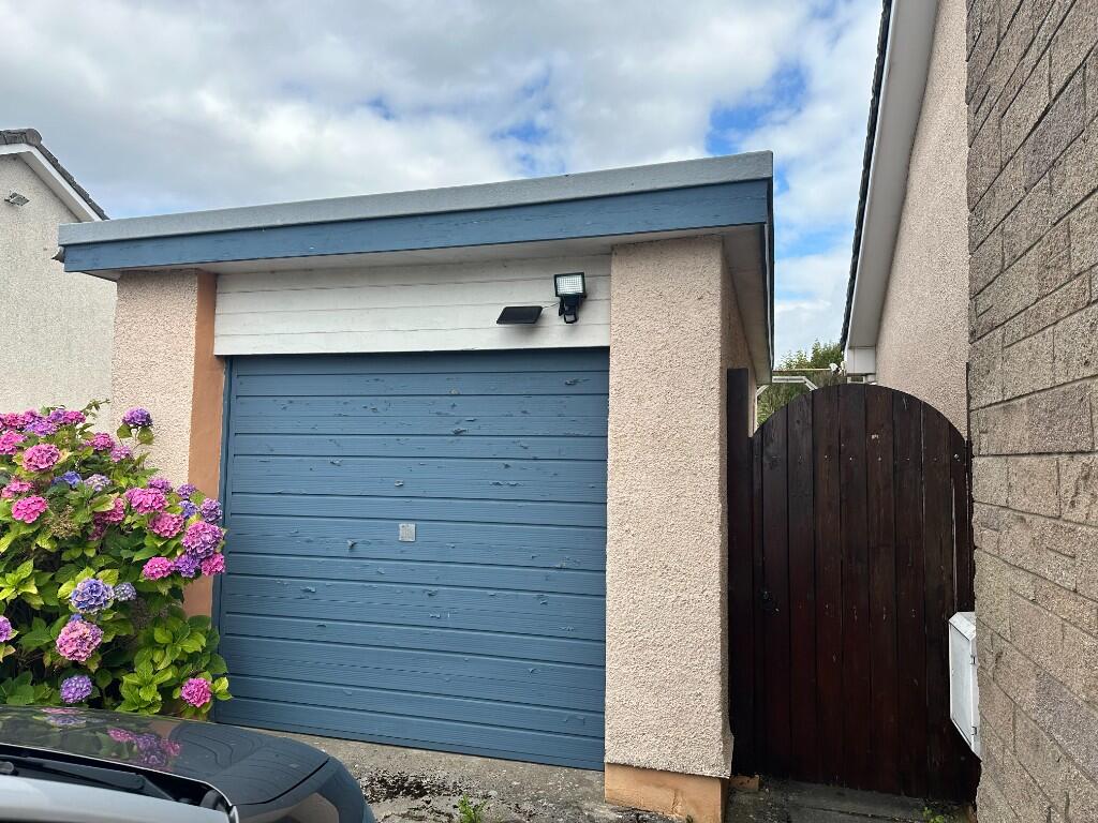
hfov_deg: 71.6
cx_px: 549
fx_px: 761
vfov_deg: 56.8
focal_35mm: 24
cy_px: 412
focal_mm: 6.86
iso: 80
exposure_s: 1/2028
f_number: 1.78
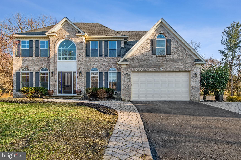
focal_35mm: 22
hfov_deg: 78.6
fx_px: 147
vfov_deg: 57.2
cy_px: 80
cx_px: 120
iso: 200
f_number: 8
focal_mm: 22
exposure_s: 1/160
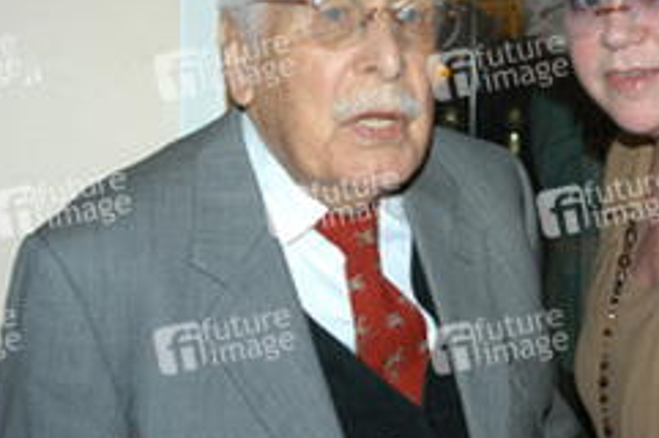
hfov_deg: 27.2
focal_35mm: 73
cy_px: 137
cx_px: 535
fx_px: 1334
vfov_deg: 18.6
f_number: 4.5
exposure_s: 1/125
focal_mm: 26
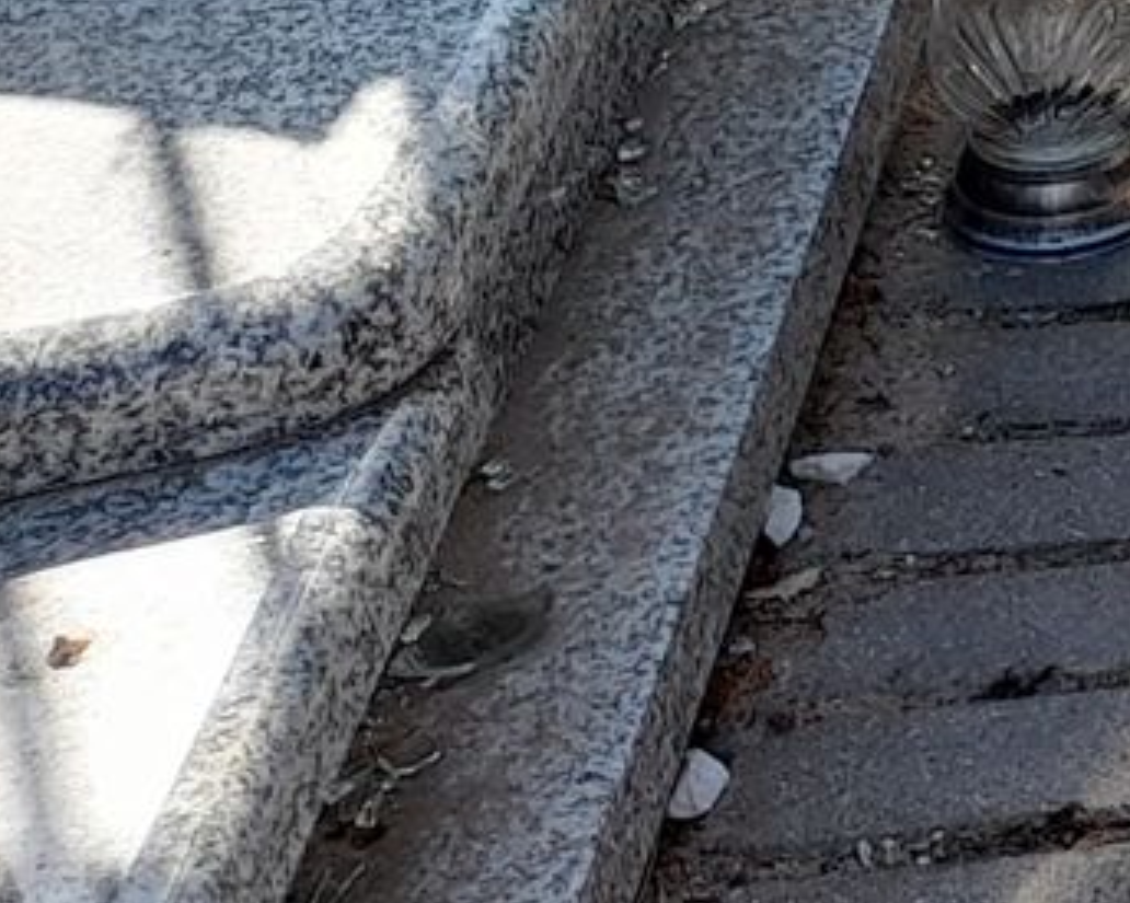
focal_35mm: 142
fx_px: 4748
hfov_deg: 10.7
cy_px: -571
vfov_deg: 10.4
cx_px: 3058
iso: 20
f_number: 2
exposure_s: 1/187
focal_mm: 4.6
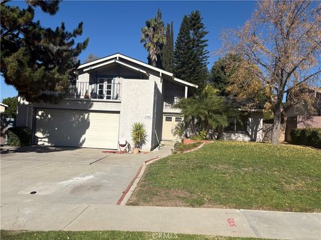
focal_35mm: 26
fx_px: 241
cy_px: 120
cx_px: 160
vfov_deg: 53.1
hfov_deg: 67.3
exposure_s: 1/6329
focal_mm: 5.96
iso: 50
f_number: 1.6
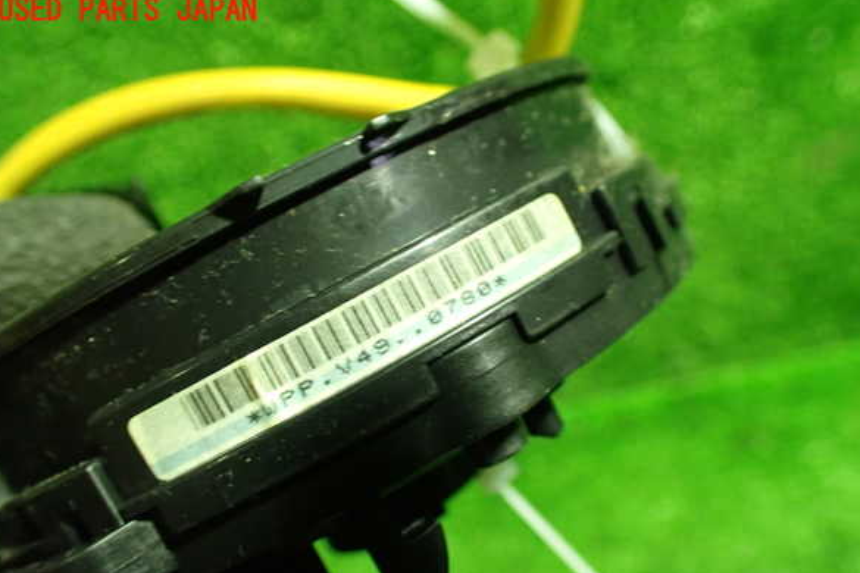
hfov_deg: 58.7
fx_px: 764
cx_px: 431
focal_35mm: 32
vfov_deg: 41.0
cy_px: 323
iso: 800
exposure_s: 1/40
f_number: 2.3
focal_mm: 5.4
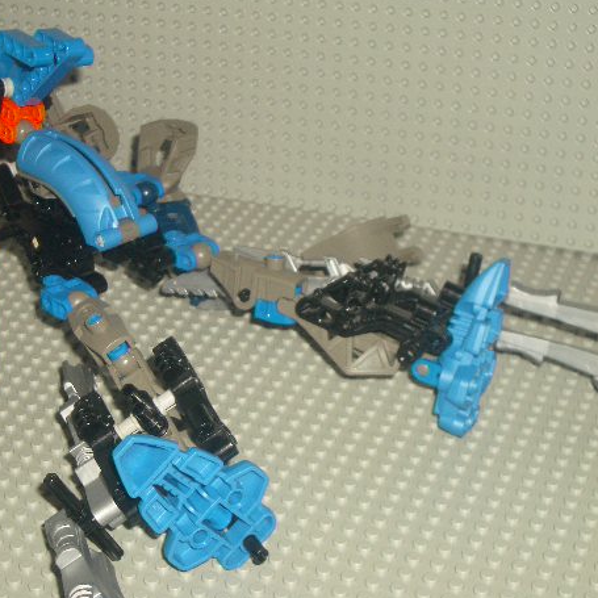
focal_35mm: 77
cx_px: 198
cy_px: 288
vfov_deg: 22.5
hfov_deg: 22.4
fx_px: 1505
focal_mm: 10.2
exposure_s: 1/60
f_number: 3.5
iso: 100
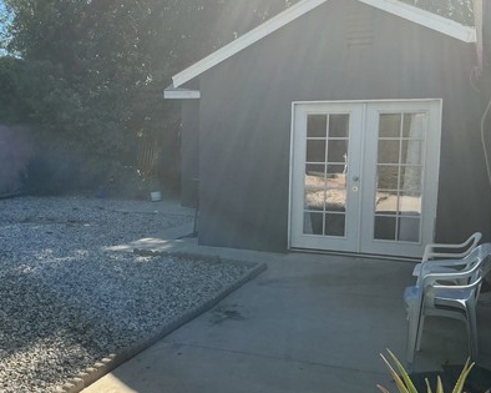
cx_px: 143
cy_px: 210
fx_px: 668
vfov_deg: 32.7
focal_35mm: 46
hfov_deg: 39.6
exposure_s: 1/1098
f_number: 1.8
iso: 25
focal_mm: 3
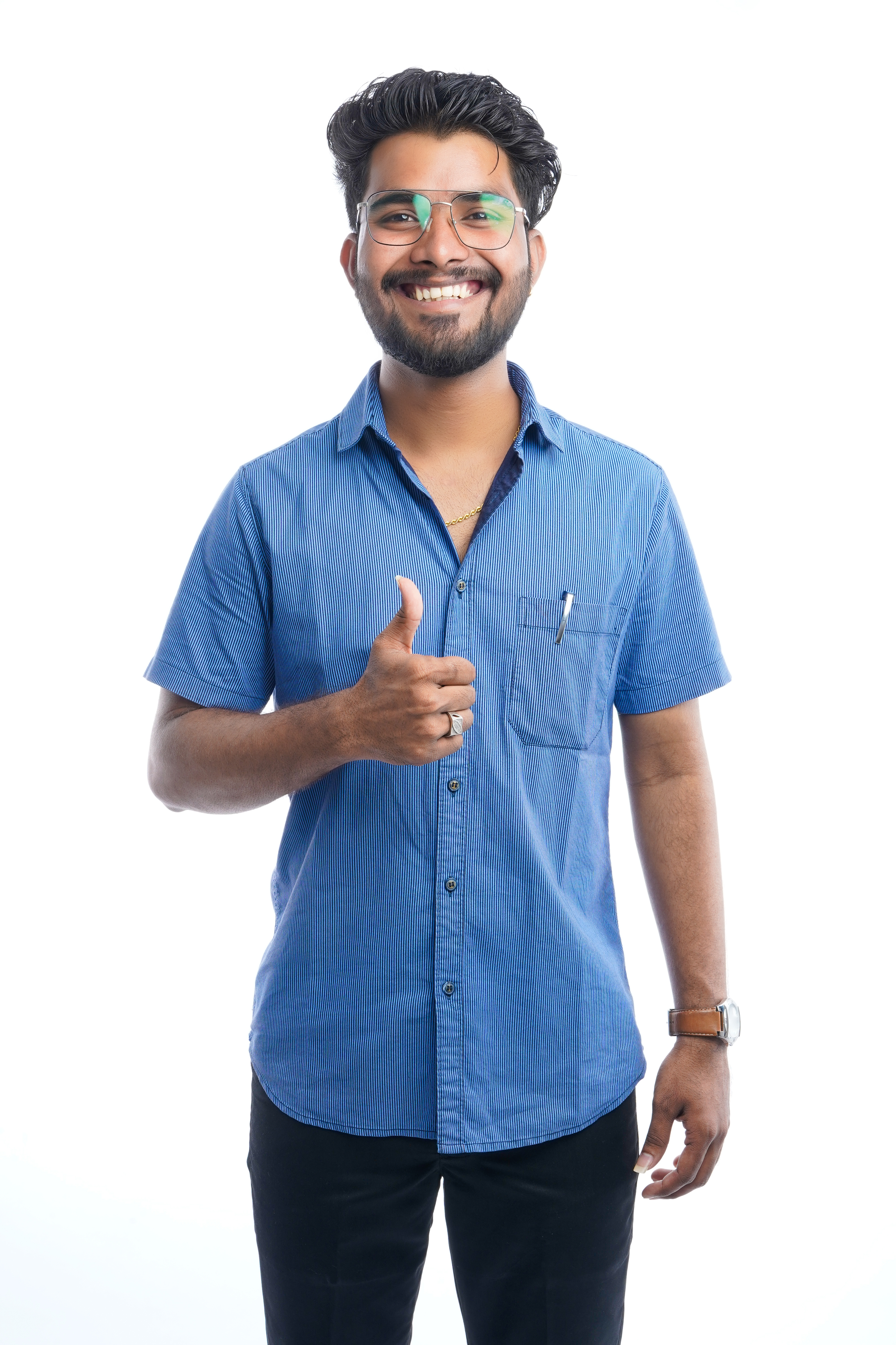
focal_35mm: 50
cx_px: 448
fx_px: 1867
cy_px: 672
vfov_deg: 39.6
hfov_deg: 27.0
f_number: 14
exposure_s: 1/100
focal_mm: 50
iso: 320
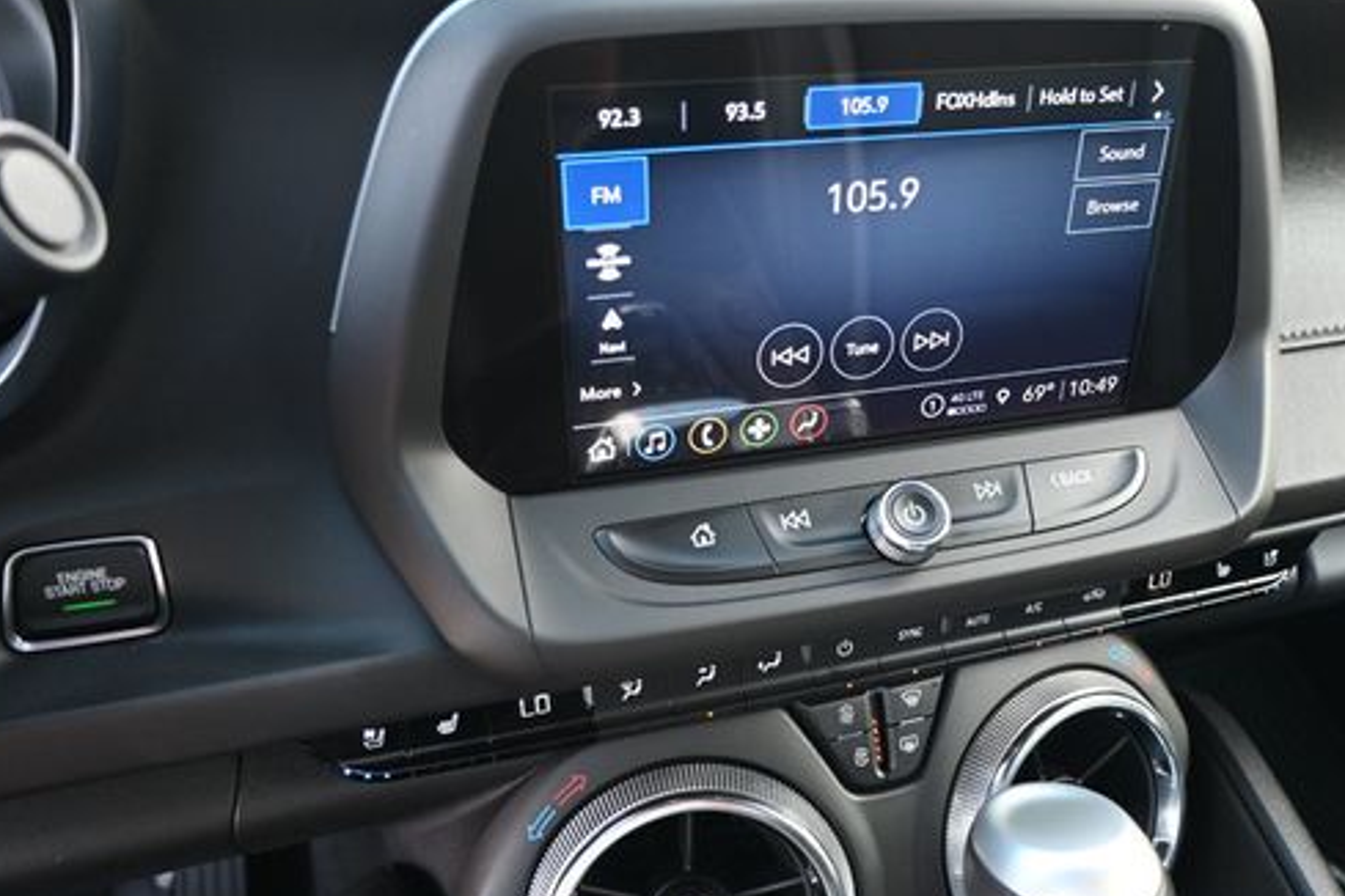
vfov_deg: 38.5
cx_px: 800
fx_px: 1282
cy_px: 506
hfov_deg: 55.0
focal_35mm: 34
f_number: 3.5
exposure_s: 1/125
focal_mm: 17.5
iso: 1400
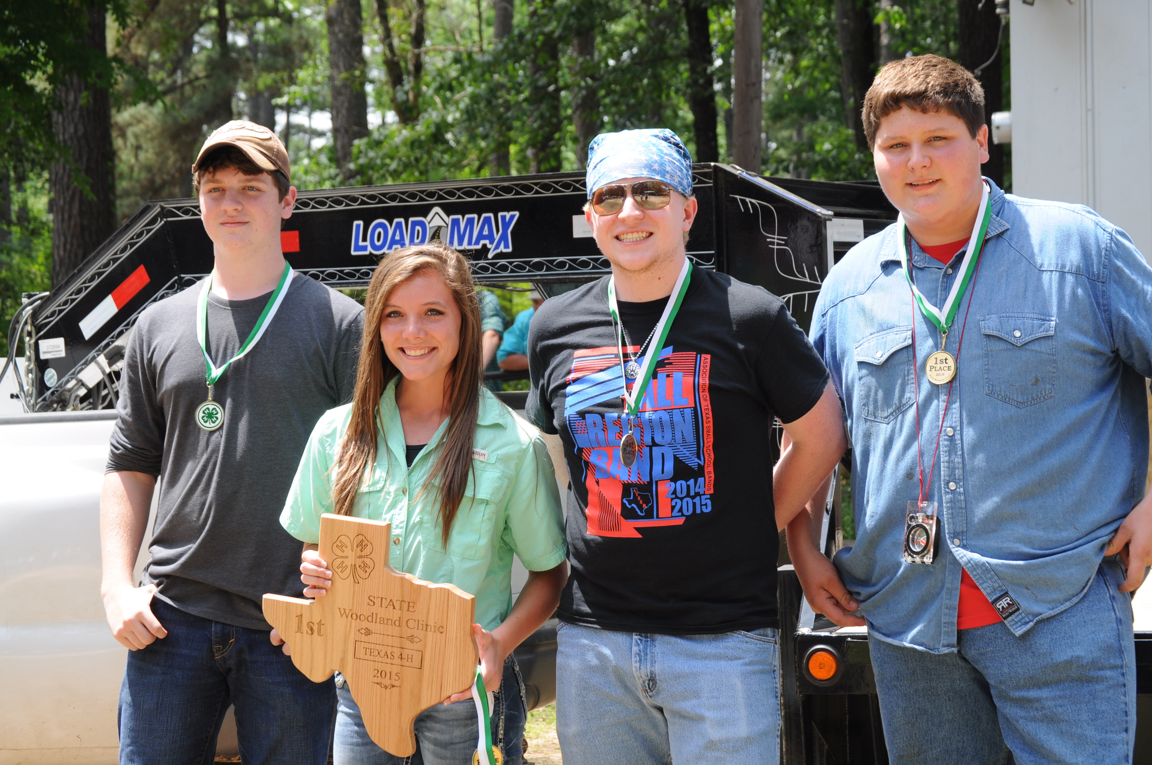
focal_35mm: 82
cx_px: 576
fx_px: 2637
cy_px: 382
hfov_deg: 24.6
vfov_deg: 16.5
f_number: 8
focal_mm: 55
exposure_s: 1/160
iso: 250
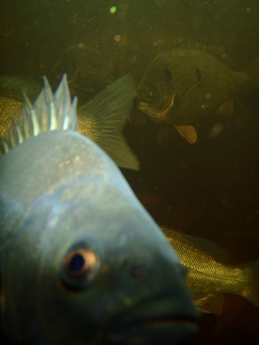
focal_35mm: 28
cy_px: 172
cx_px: 130
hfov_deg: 49.7
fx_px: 279
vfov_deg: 63.4
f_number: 3.9
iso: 100
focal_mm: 5
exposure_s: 1/60
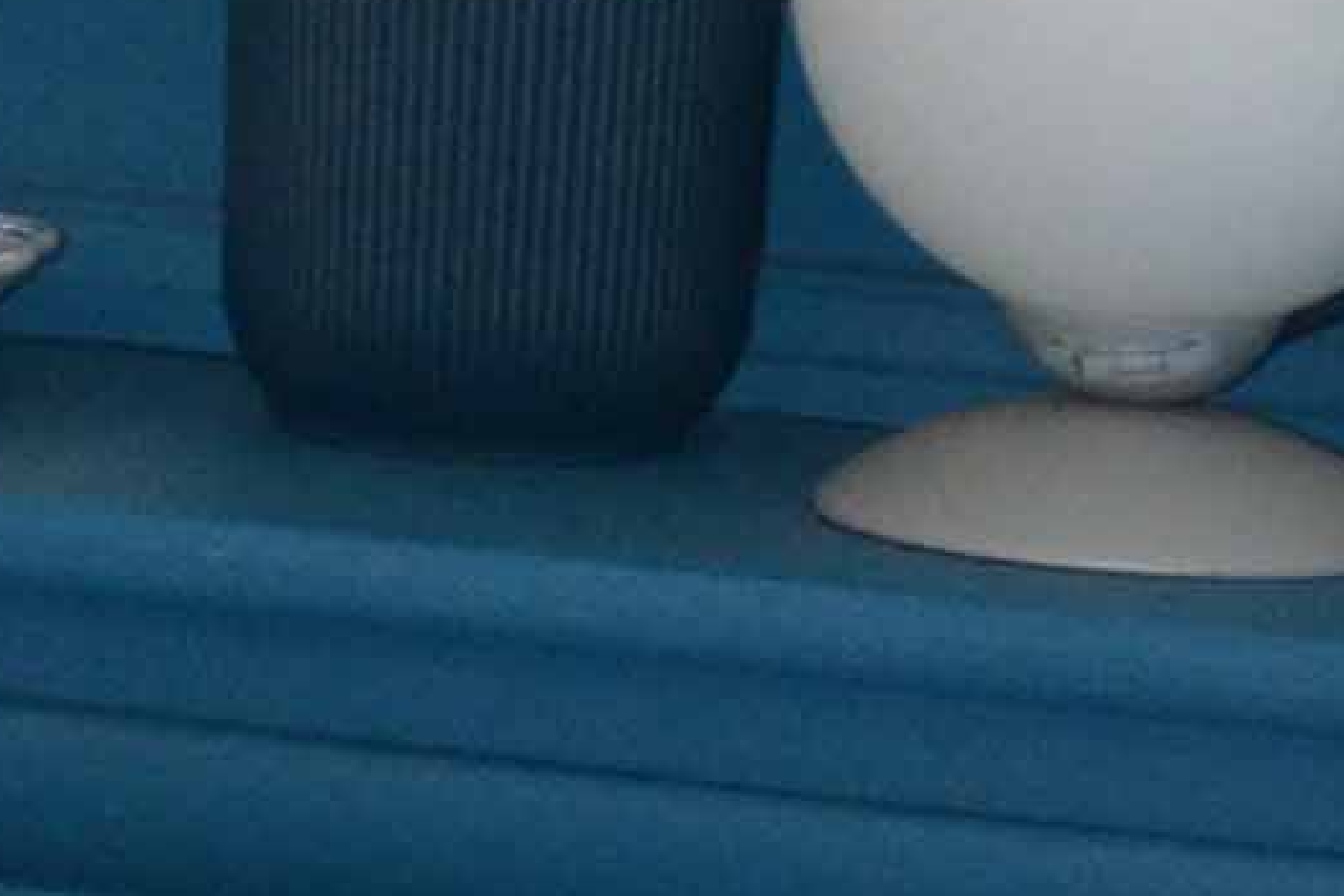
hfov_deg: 7.7
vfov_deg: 5.8
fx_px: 8847
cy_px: 207
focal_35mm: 237
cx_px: -2496
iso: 1100
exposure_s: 1/60
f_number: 3.5
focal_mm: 18
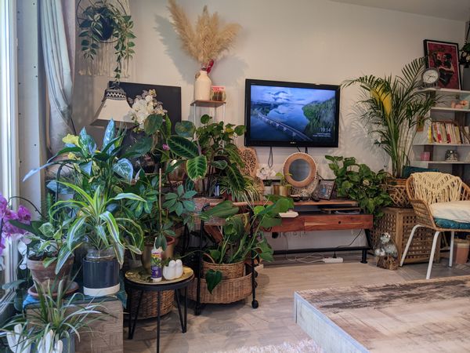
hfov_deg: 65.3
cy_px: 176
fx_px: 367
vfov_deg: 51.4
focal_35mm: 27
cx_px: 235
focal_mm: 4.44
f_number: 1.8
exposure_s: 1/25
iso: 73
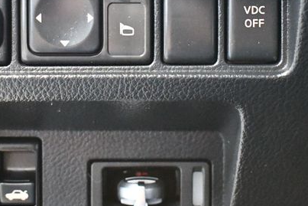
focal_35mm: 89
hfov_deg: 22.8
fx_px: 762
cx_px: 132
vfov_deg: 15.3
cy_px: 68
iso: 12800
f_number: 4.2
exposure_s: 1/30
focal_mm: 28
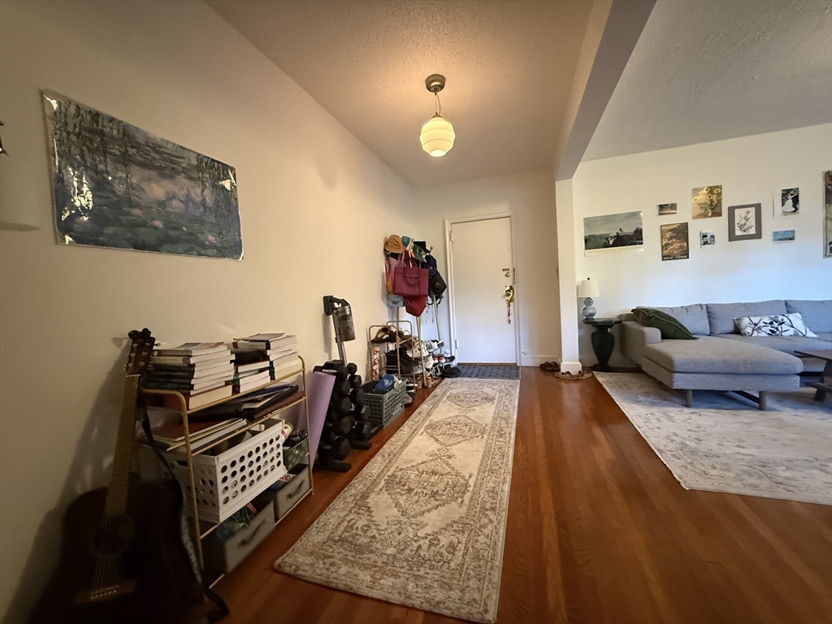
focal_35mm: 14
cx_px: 416
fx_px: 336
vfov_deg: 85.7
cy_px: 312
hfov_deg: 102.1
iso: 1000
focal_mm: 2.22
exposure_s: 1/40
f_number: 2.2
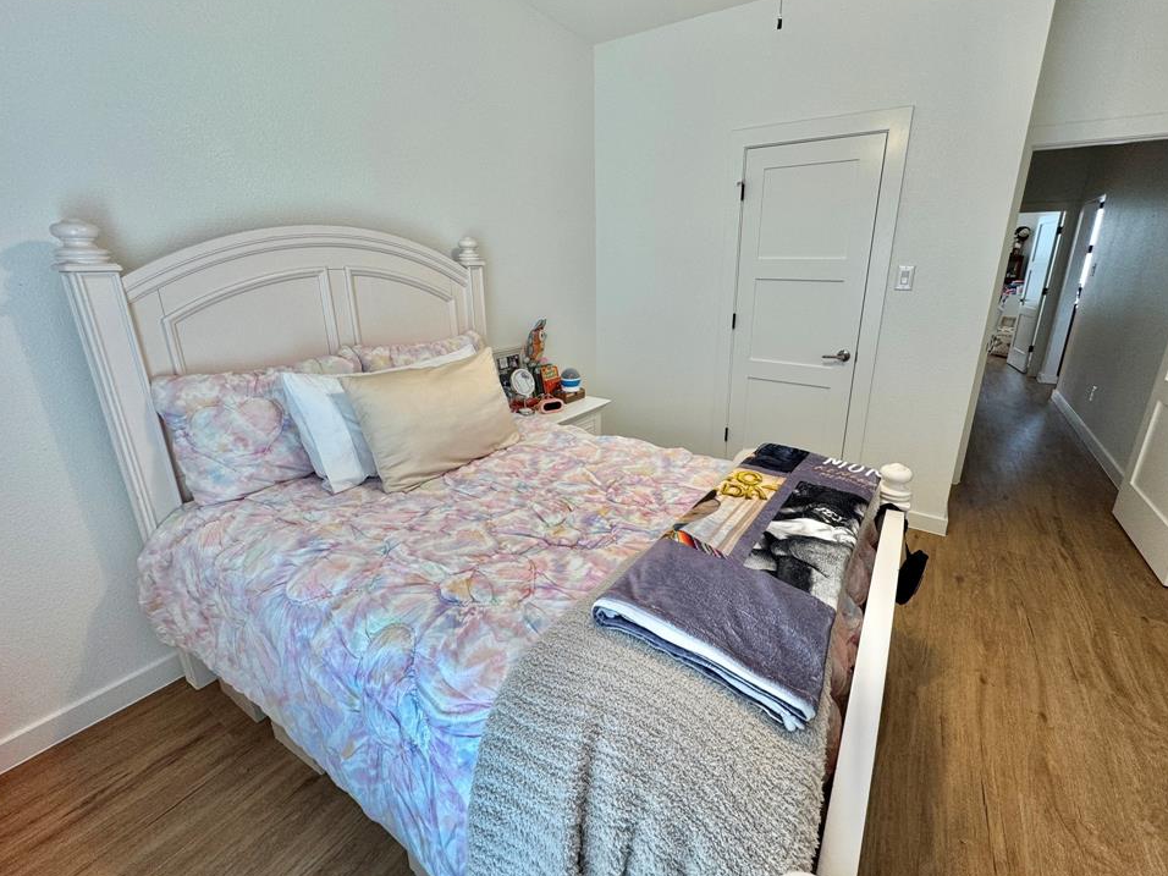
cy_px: 413
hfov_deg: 98.1
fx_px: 506
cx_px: 616
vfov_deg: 81.7
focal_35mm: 15
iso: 100
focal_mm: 2.22
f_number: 2.2
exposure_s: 1/120
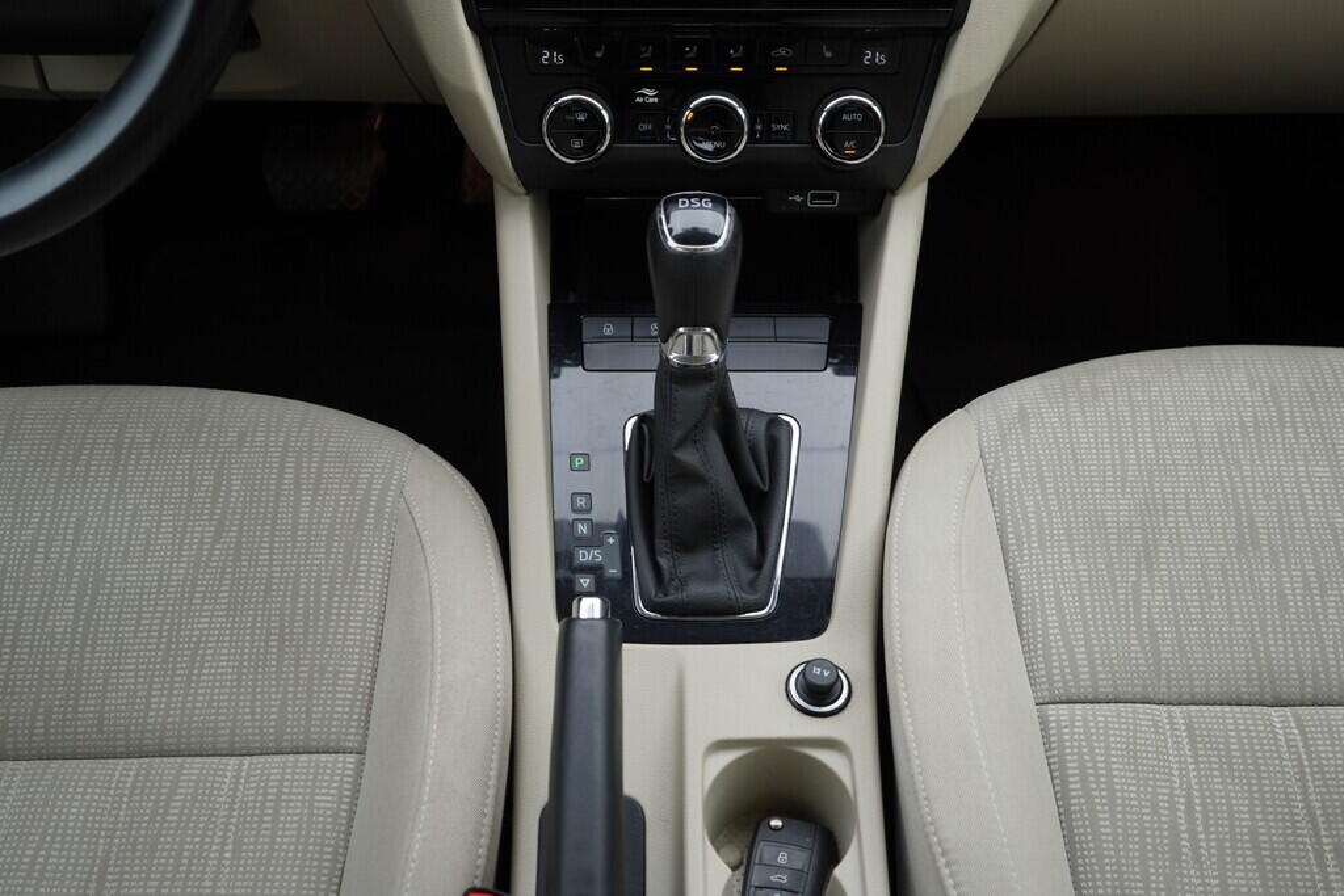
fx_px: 1344
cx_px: 672
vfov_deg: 36.9
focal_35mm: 36
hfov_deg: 53.1
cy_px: 448
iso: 125
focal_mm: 24
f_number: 3.2
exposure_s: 1/50
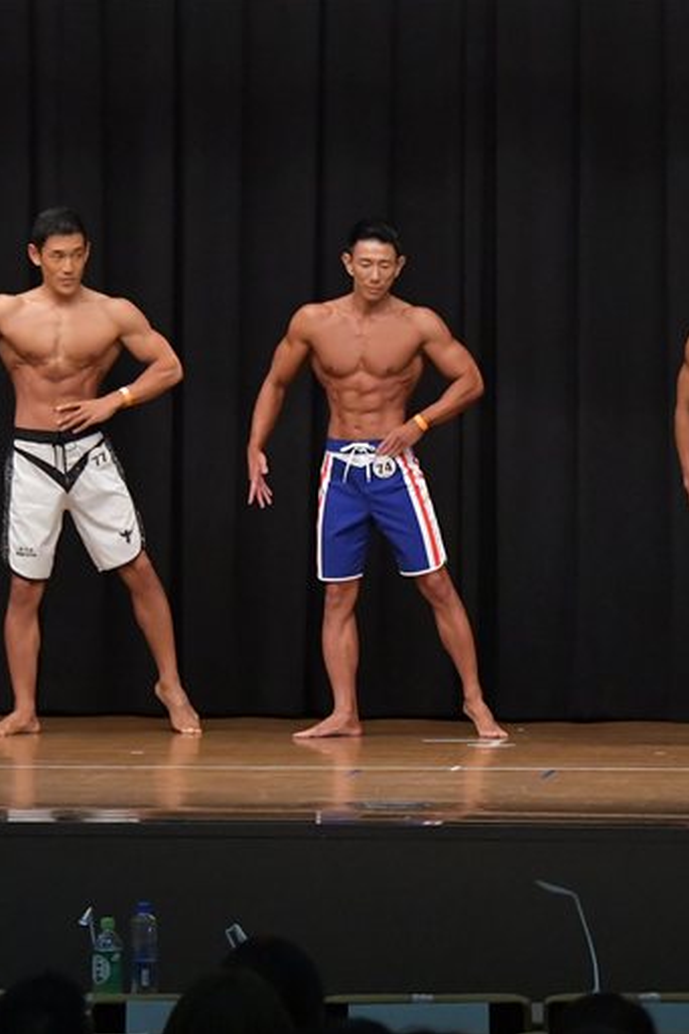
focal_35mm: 222
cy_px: 516
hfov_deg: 6.2
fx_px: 6373
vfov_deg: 9.3
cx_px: 571
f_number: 5.6
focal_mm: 98
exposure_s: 1/400
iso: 6400
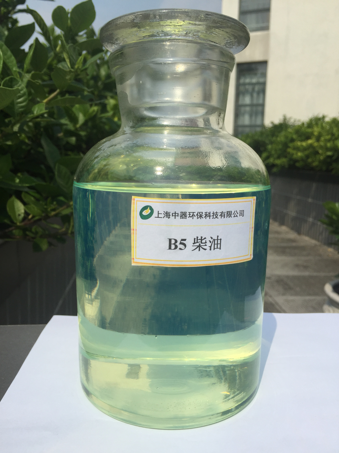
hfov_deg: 48.2
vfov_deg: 61.7
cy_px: 226
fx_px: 379
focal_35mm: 29
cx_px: 170
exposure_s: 1/3968
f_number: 2.2
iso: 32
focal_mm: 4.15
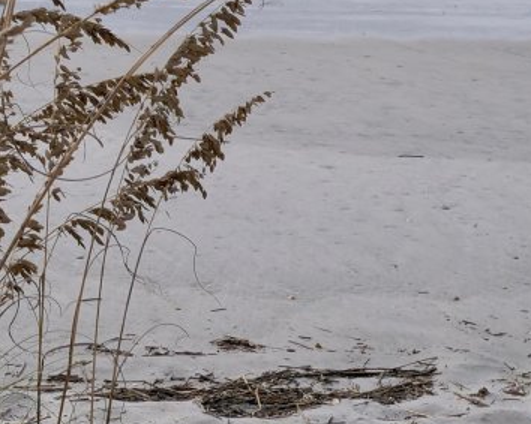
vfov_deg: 11.1
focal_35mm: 129
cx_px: -200
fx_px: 2027
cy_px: -363
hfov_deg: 14.2
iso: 200
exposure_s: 1/1300
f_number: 4
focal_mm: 15
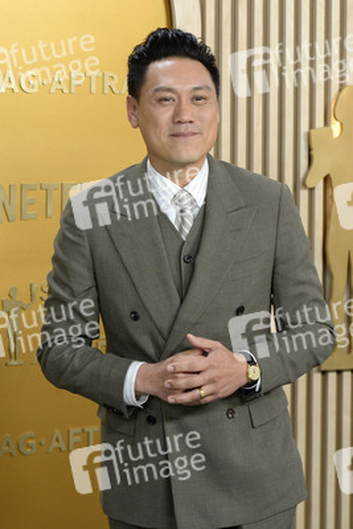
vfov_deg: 21.5
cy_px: 264
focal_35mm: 95
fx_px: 1396
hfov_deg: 14.4
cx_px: 176
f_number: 5.6
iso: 2500
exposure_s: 1/250
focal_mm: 95
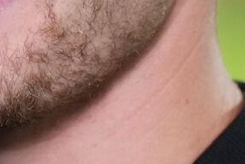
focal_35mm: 655
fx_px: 4462
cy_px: -144
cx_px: -16
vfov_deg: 2.1
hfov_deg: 3.1
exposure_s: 1/1600
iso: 4000
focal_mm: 97
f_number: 2.8
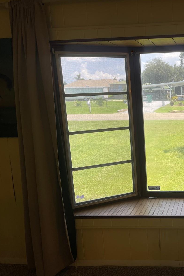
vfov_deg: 54.4
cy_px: 138
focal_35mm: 35
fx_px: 268
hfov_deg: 34.7
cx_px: 180
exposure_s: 1/202
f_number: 1.6
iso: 32
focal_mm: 5.1
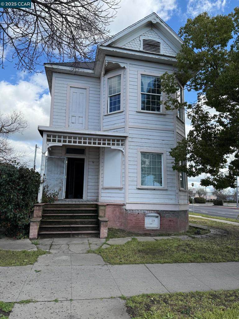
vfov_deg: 71.6
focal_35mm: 24
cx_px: 120
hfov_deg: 56.8
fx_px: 221
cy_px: 160
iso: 100
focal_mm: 6.76
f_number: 1.78
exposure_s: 1/2525
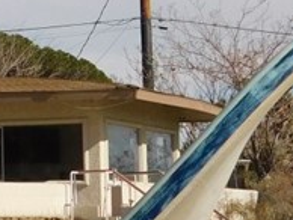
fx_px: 1610
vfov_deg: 7.8
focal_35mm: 190
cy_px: -6
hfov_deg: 10.2
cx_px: -95
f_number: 7
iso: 125
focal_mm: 6.3
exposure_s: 1/640
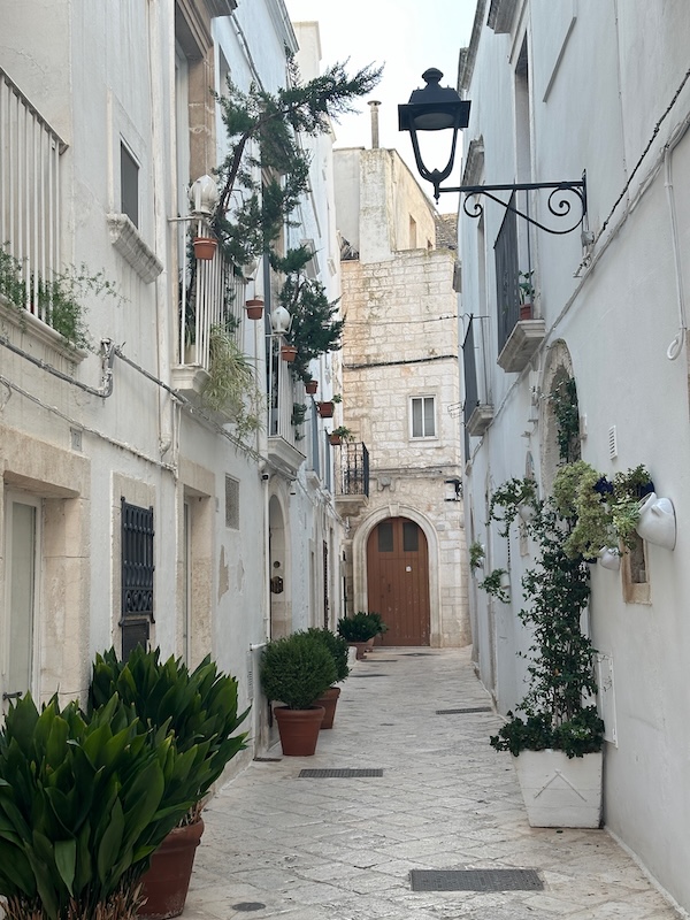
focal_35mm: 48
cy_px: 460
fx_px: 1276
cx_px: 345
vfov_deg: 39.7
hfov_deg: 30.3
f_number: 1.78
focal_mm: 6.86
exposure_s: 1/274
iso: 64
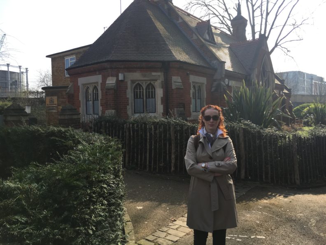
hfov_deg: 61.7
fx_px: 273
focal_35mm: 29
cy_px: 122
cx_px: 163
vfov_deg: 48.2
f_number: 2.2
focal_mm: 4.15
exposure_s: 1/674
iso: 25
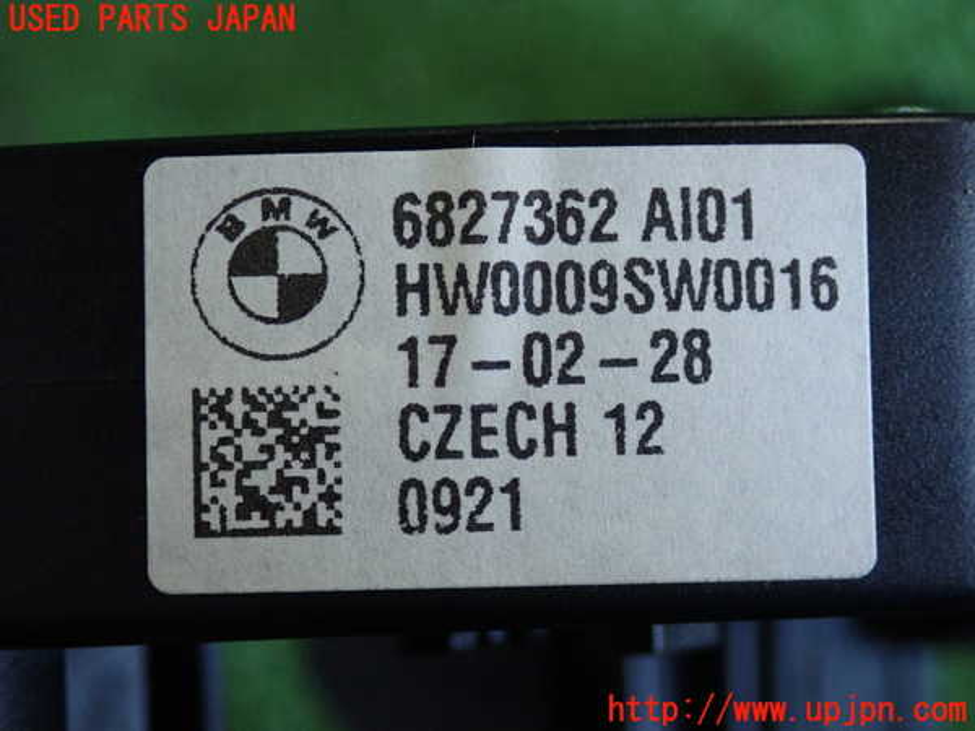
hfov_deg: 27.4
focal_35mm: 71
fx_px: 2000
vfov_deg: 20.7
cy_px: 366
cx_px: 488
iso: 1000
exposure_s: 1/125
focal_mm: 12.73
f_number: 3.9
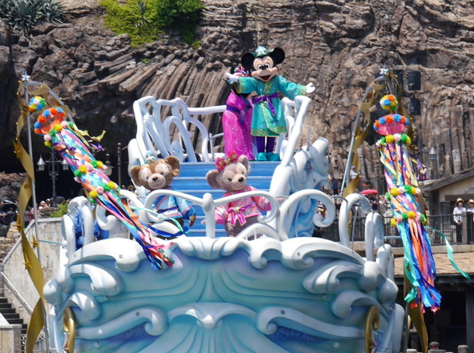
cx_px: 237
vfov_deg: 7.2
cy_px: 176
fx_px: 2814
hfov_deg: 9.6
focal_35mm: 206
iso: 160
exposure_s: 1/500
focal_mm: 103
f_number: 6.3
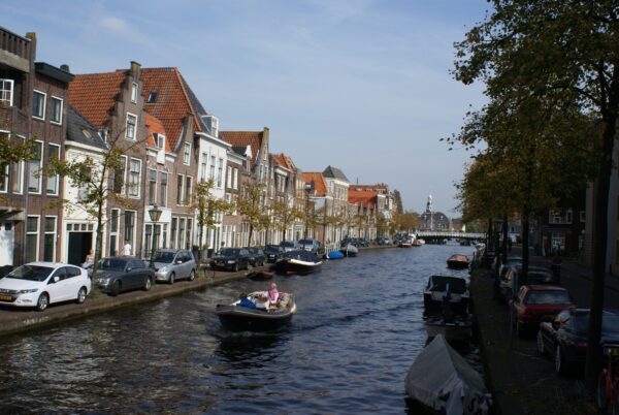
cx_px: 310
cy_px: 208
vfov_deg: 34.3
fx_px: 672
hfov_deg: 49.5
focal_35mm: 39
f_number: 9
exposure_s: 1/250
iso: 100
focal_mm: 26
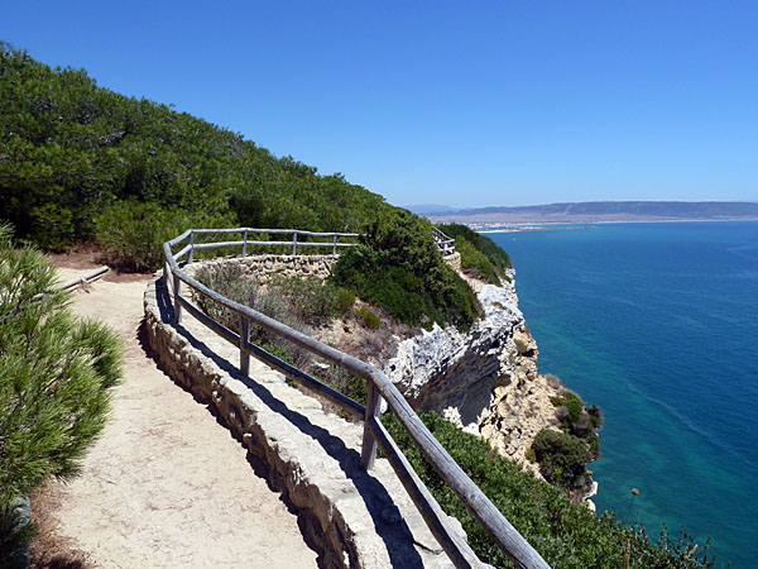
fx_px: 547
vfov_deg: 54.9
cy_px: 284
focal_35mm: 25
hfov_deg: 69.4
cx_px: 379
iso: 80
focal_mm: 4.1
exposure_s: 1/400
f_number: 5
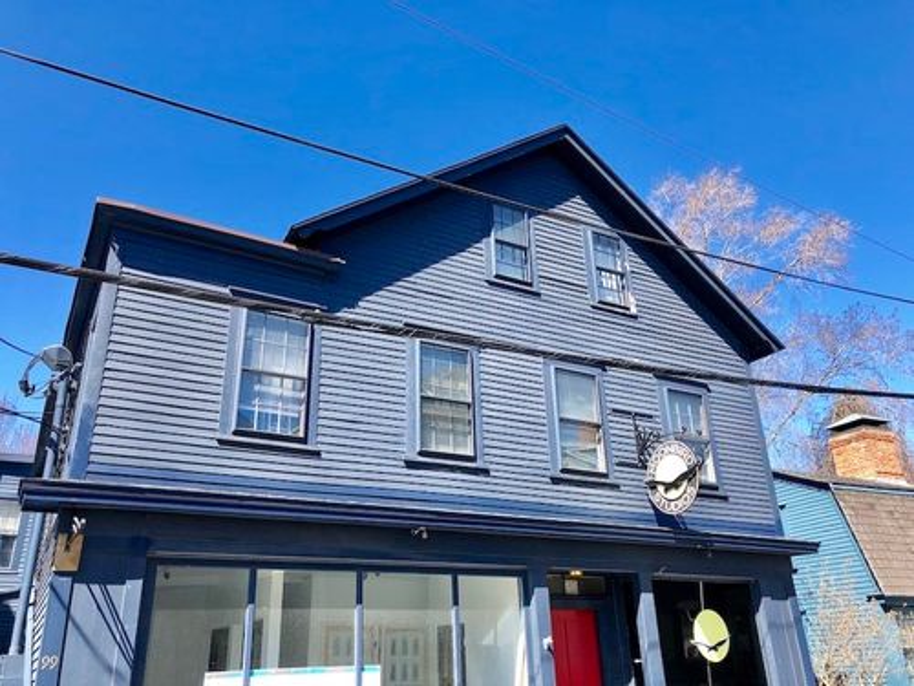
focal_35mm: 28
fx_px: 739
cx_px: 457
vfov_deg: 49.7
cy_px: 343
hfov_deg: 63.4
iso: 20
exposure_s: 1/615
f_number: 1.8
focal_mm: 3.99
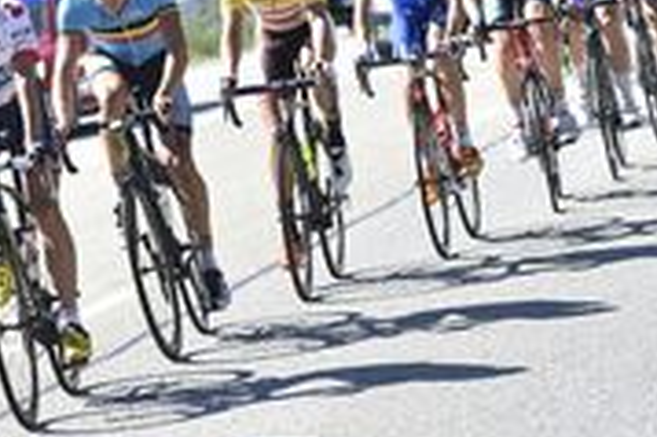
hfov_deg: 7.9
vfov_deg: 5.3
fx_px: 4722
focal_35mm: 259
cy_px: 48
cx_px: 173
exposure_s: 1/1000
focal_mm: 116
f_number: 2.8
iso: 100
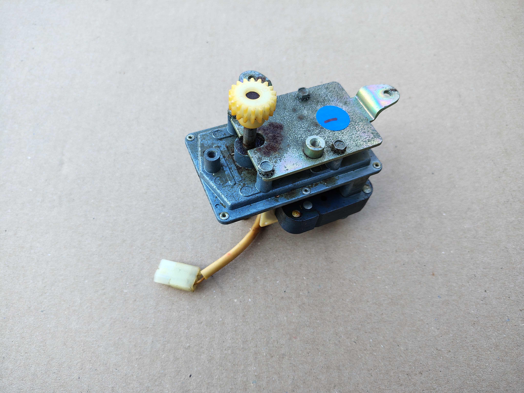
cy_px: 196
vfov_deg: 56.8
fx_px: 363
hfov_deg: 71.6
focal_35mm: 24
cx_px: 262
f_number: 1.8
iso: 100
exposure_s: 1/199
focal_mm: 5.56
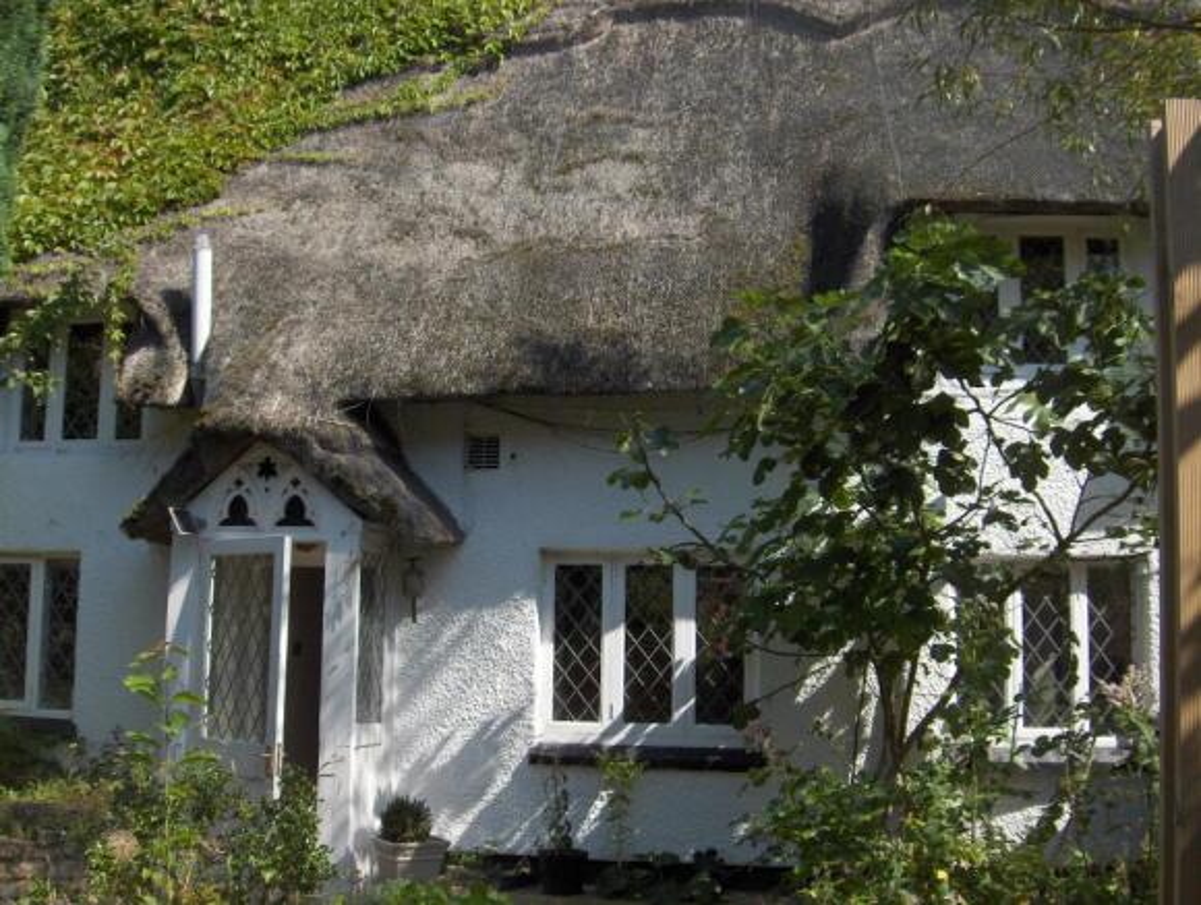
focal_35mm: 39
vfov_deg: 36.9
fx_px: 1355
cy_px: 452
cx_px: 600
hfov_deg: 47.8
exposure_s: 1/505
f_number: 4.8
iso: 100
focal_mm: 8
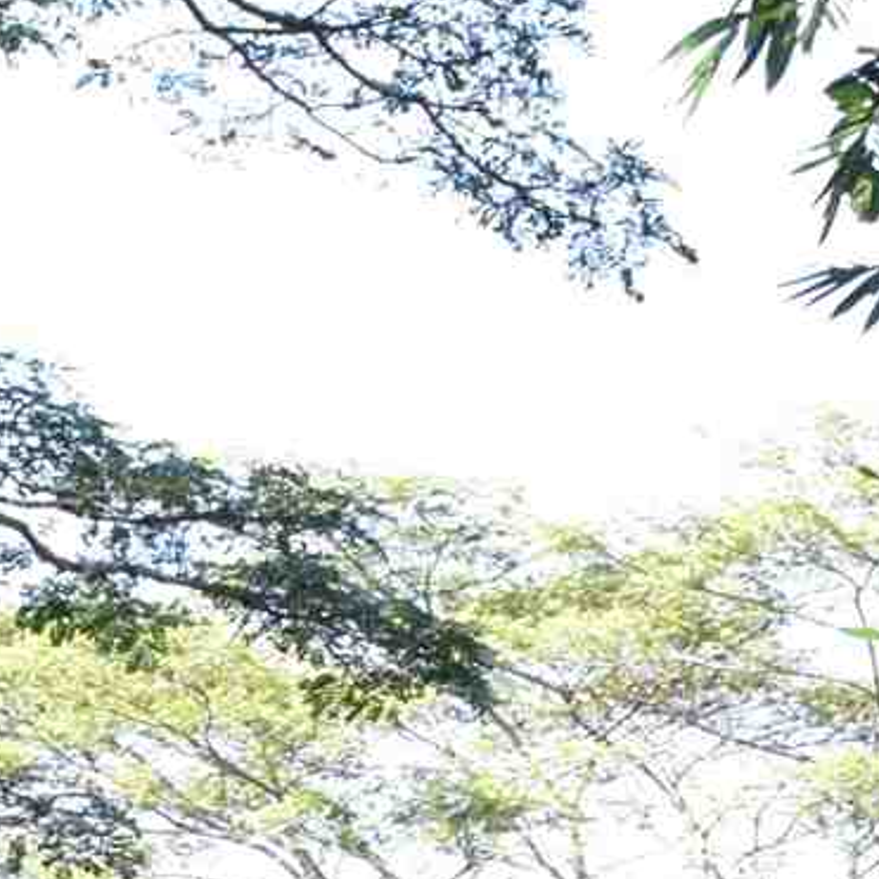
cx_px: -682
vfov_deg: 8.8
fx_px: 5458
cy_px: 1689
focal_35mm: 190
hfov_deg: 8.8
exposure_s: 1/125
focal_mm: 18
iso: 400
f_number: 6.3
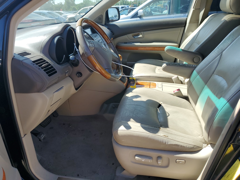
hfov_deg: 67.3
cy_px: 90
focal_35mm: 26
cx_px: 120
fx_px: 180
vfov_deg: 53.1
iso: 50
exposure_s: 1/1000
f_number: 1.5
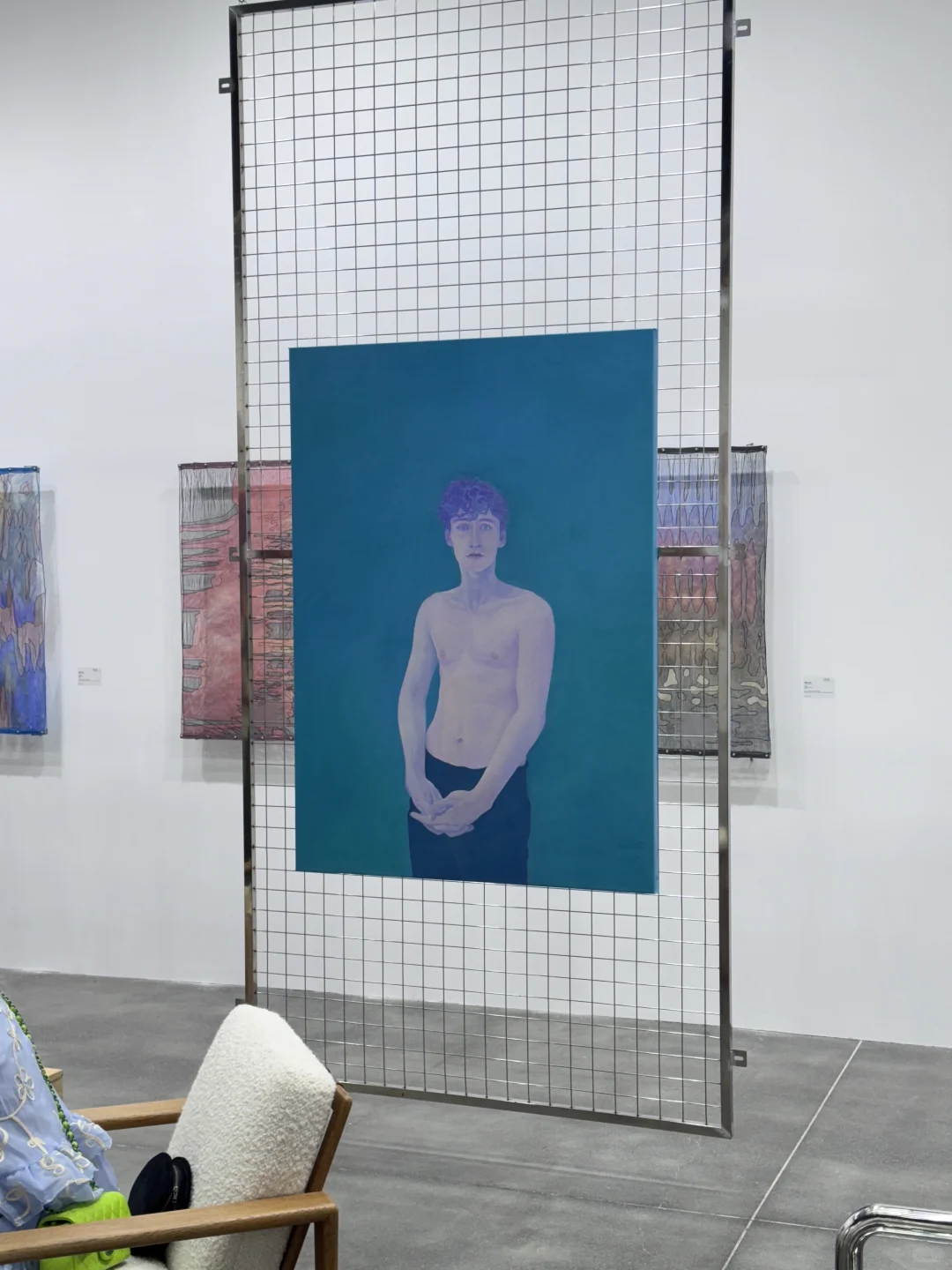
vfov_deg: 39.7
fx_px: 1760
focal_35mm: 48
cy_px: 635
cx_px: 476
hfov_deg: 30.3
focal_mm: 6.76
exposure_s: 1/100
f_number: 1.78
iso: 80
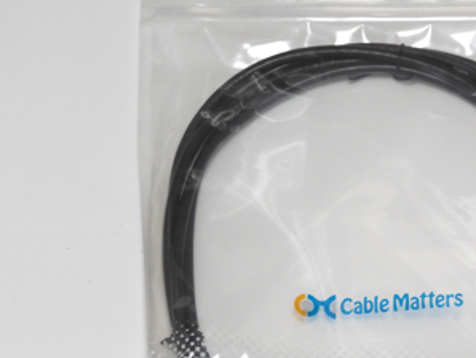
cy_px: 233
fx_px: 2656
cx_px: 377
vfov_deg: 7.7
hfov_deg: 10.2
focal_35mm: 193
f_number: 4
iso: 640
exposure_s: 1/125
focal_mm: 60
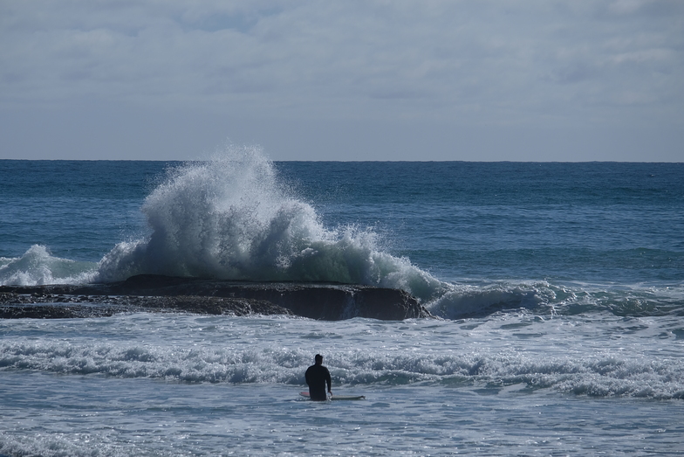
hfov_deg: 6.0
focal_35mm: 345
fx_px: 6556
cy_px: 228
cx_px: 342
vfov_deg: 4.0
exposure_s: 1/1000
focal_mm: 230
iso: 200
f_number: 10
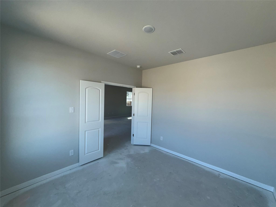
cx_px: 138
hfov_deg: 102.1
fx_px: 112
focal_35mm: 14
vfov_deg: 85.7
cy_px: 104
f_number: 2.2
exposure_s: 1/121
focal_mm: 2.22
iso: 50
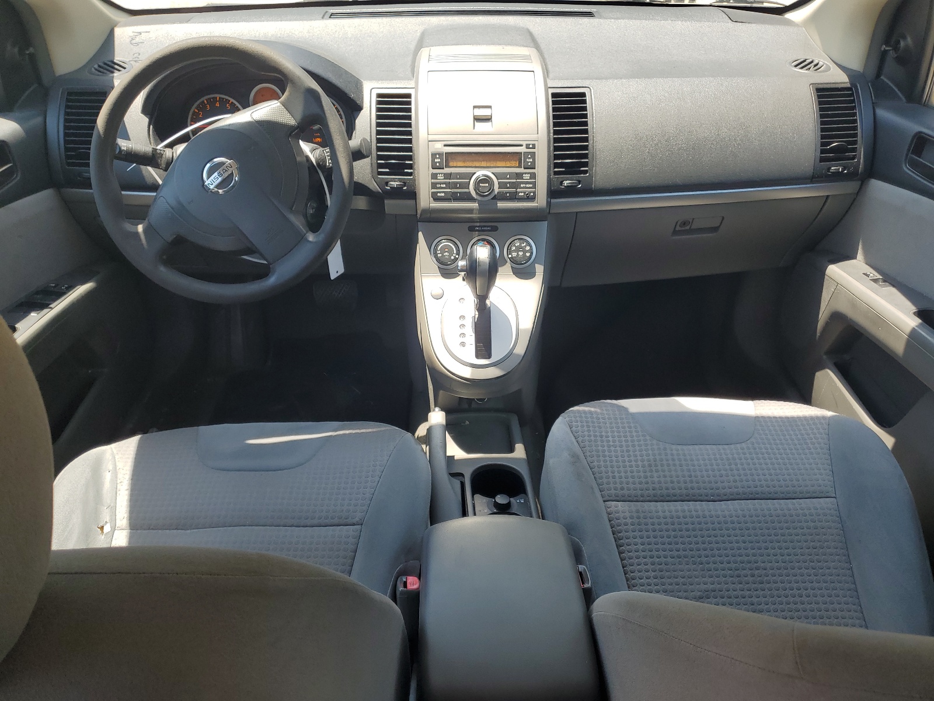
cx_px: 467
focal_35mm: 26
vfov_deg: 53.1
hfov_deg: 67.3
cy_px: 350
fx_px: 702
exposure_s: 1/476
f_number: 1.5
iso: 50
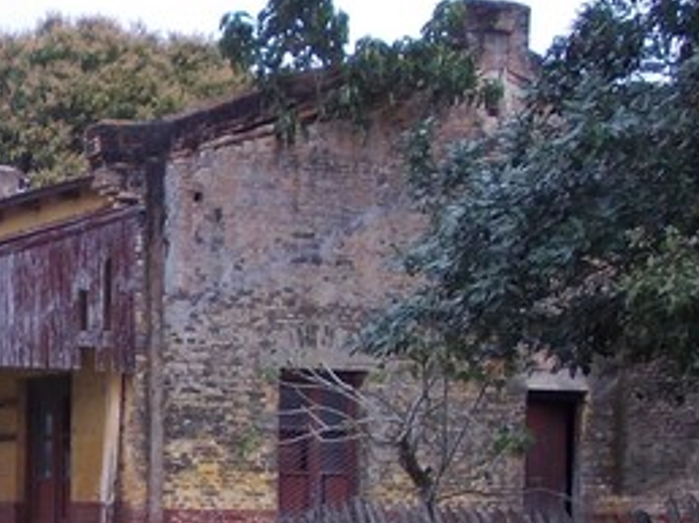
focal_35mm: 113
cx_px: -211
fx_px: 2280
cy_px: 593
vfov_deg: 12.8
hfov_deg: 16.5
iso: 80
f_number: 3.1
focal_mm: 5.3
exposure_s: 1/400
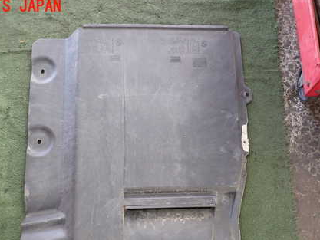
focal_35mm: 36
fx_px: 333
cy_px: 169
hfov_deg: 51.3
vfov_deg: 39.0
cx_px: 152
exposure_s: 1/60
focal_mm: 4.5
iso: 200
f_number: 2
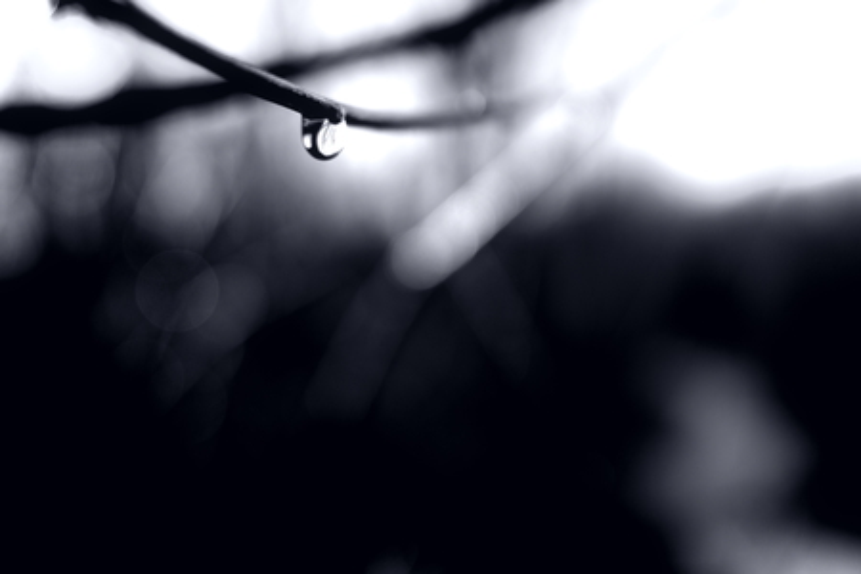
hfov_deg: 48.5
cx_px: 430
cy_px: 287
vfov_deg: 33.4
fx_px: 957
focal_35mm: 40
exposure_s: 1/800
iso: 200
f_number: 2.8
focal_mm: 26
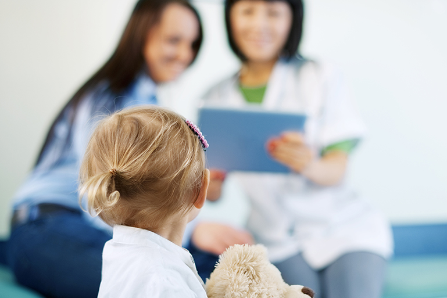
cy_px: 184
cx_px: 248
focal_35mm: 65
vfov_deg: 20.9
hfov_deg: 30.9
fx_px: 807
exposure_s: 1/200
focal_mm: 50
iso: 100
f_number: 2
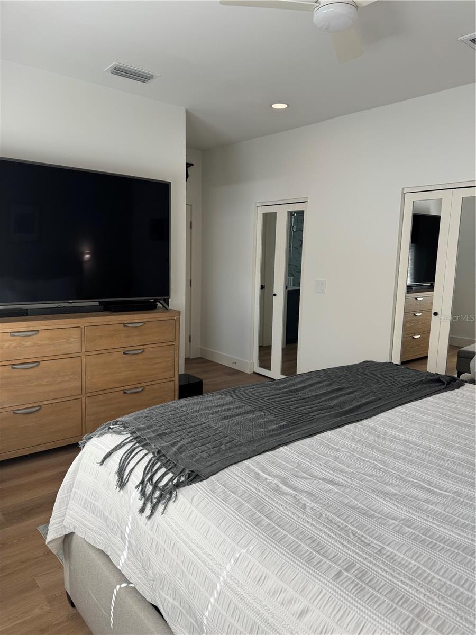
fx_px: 440
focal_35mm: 24
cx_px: 238
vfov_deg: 71.6
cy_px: 318
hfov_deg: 56.8
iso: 64
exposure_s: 1/173
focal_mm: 6.76
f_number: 1.78
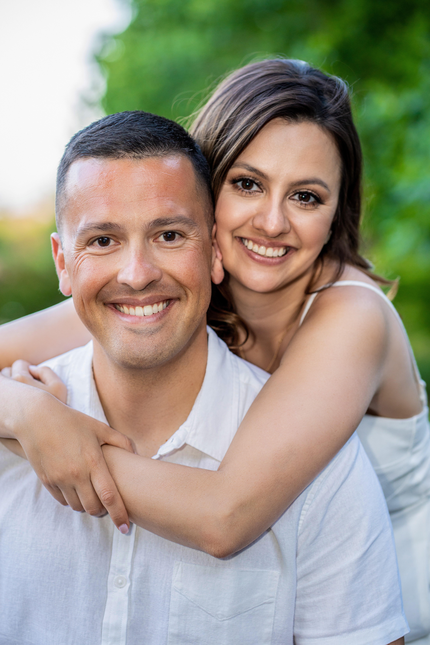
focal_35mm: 85
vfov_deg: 23.9
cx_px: 215
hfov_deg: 16.1
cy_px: 322
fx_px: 1523
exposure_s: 1/160
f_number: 3.2
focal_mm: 85
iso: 500
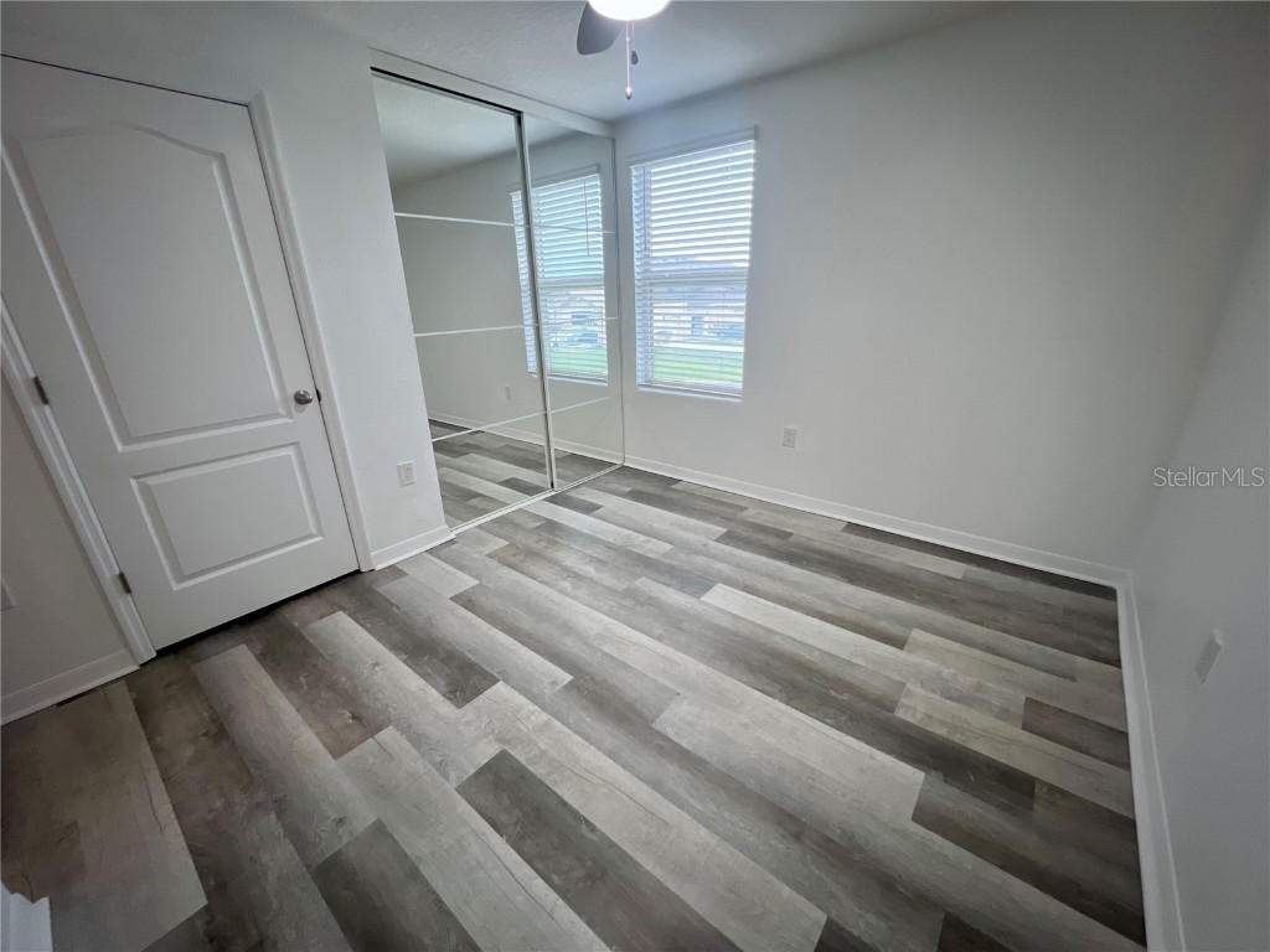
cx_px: 635
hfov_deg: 106.2
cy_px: 476
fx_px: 477
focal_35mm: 13
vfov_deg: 89.9
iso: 125
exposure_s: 1/120
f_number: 1.8
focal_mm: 1.57
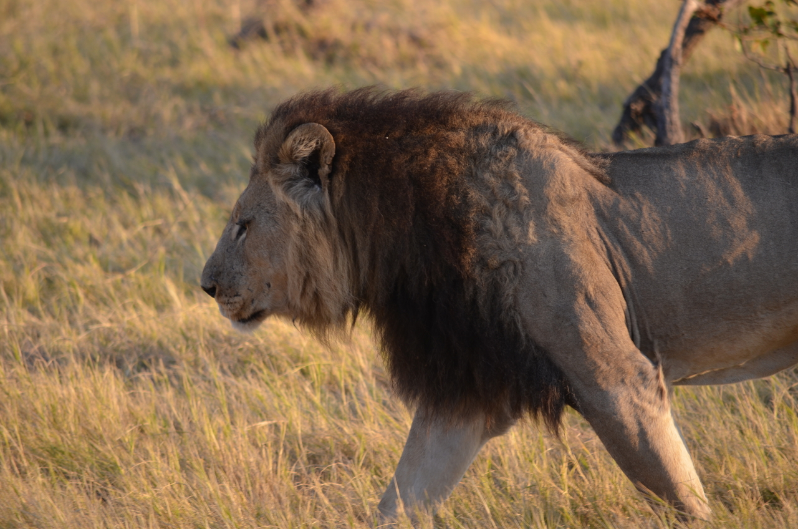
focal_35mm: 450
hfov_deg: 4.6
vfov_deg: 3.0
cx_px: 399
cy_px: 264
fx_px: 9955
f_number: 5.6
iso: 200
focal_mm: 300
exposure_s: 1/200
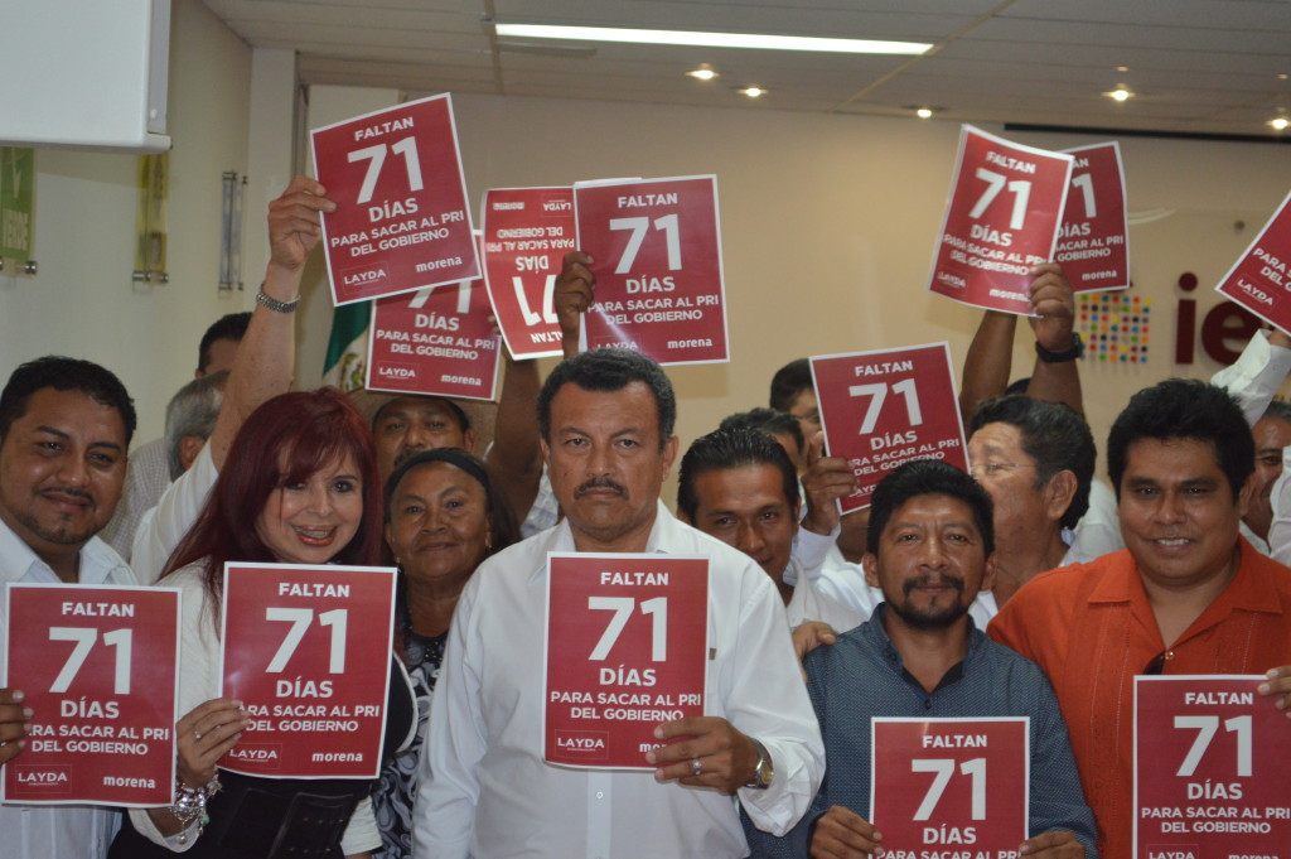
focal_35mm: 82
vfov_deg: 16.5
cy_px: 430
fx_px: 2956
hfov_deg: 24.6
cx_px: 646
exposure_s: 1/60
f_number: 5.6
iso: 1000
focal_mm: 55
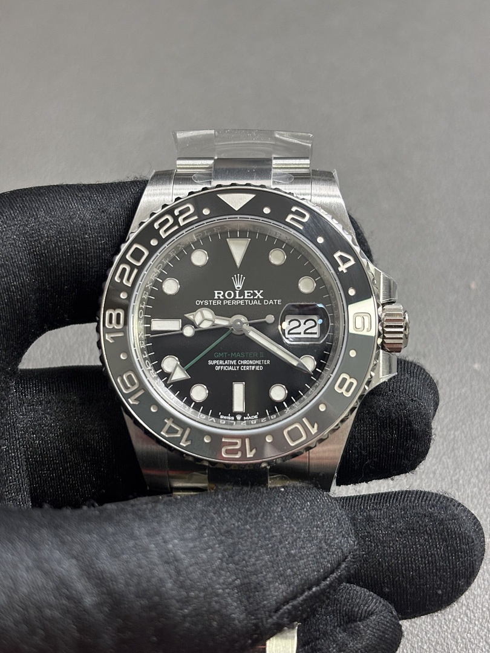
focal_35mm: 52
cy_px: 326
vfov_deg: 36.8
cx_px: 245
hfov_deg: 28.0
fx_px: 981
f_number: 1.6
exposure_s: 1/60
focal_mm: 5.96
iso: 125
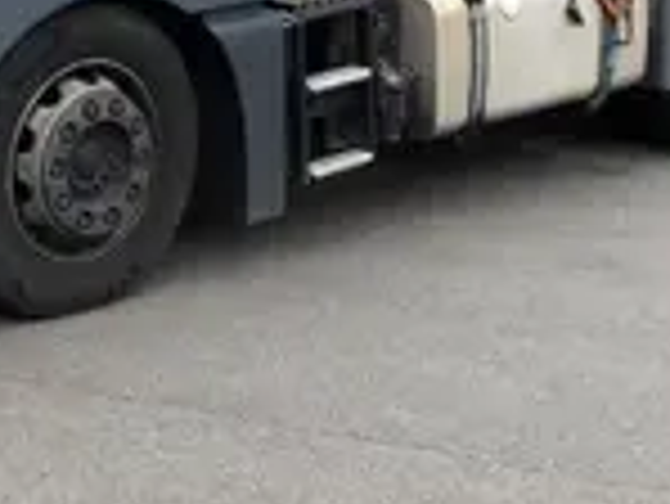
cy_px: -297
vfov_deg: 15.0
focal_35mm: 90
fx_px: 1743
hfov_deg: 21.6
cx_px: 162
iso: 20
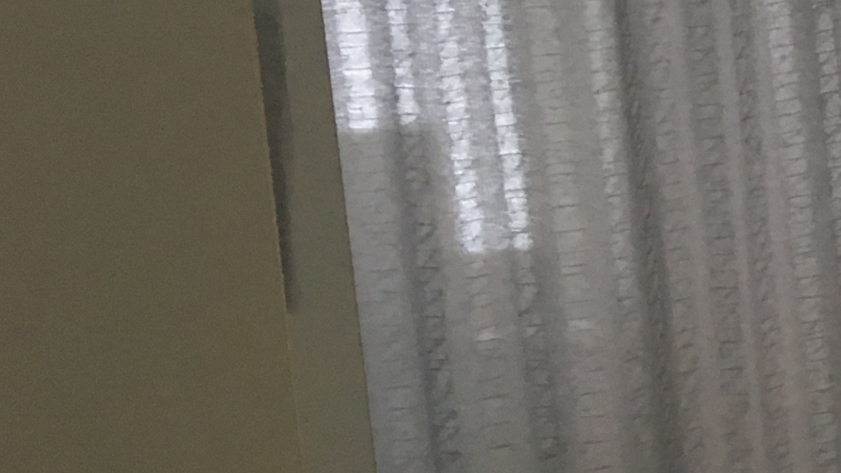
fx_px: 2386
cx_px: 1362
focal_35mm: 107
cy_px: 334
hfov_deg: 17.4
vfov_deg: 11.3
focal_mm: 4.15
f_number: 2.2
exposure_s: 1/33
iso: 100
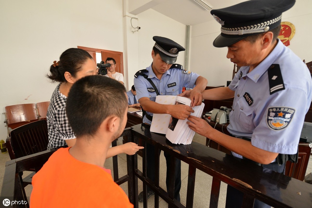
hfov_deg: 96.7
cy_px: 104
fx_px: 139
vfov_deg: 73.7
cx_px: 156
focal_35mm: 16
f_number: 4.5
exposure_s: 1/80
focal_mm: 16
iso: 1000
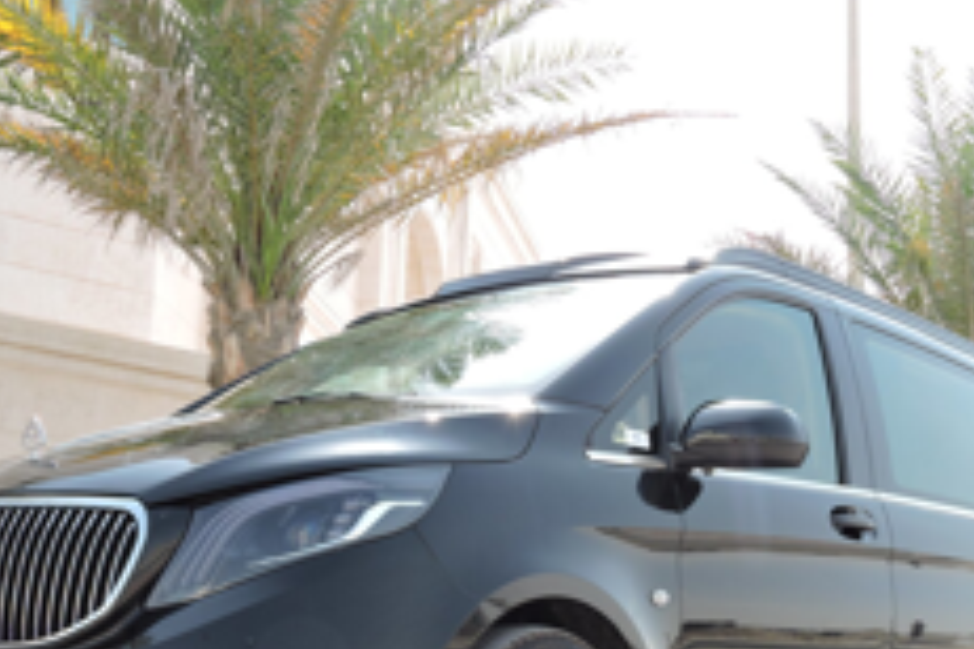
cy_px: 537
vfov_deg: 21.3
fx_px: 1704
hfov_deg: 31.9
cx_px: 510
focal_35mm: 63
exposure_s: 1/400
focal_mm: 7.2
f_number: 3.8
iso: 100
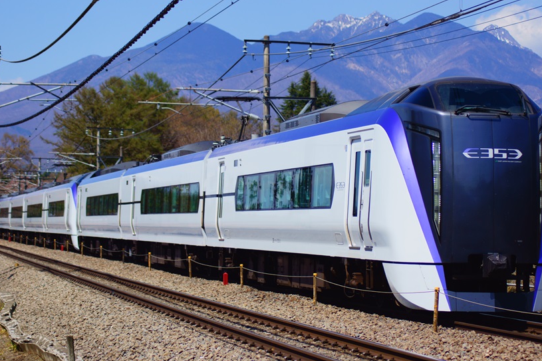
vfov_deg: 11.8
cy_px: 170
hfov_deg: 17.6
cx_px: 271
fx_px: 1746
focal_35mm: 116
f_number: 5.6
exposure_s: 1/1000
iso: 100
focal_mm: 70
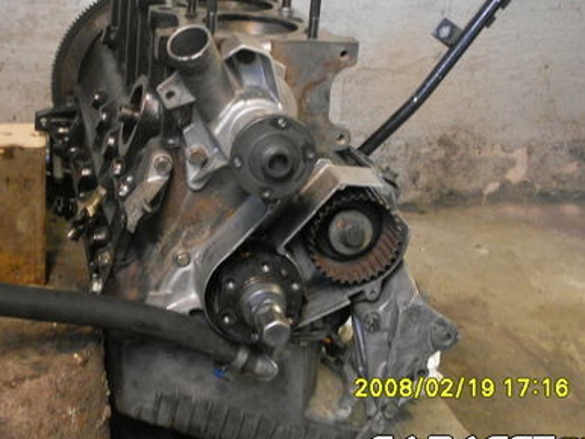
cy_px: 95
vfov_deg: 23.0
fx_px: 1065
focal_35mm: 63
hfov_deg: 30.2
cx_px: 142
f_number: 2.8
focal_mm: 6.3
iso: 400
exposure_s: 1/10
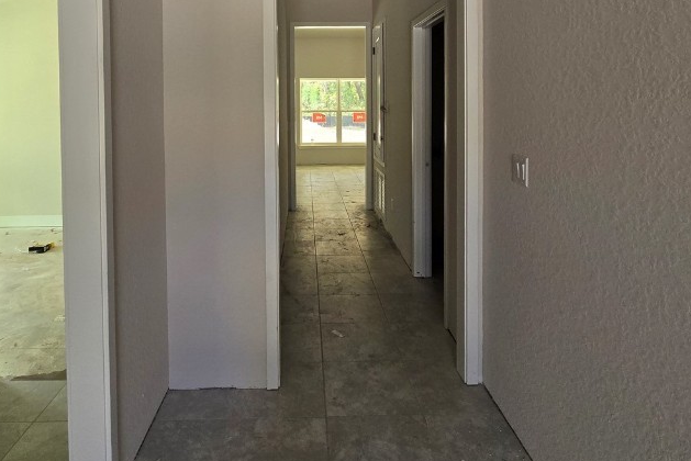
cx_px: 311
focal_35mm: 22
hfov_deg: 78.3
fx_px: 422
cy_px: 116
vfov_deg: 54.6
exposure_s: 1/359
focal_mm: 2.2
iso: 80
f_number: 2.2
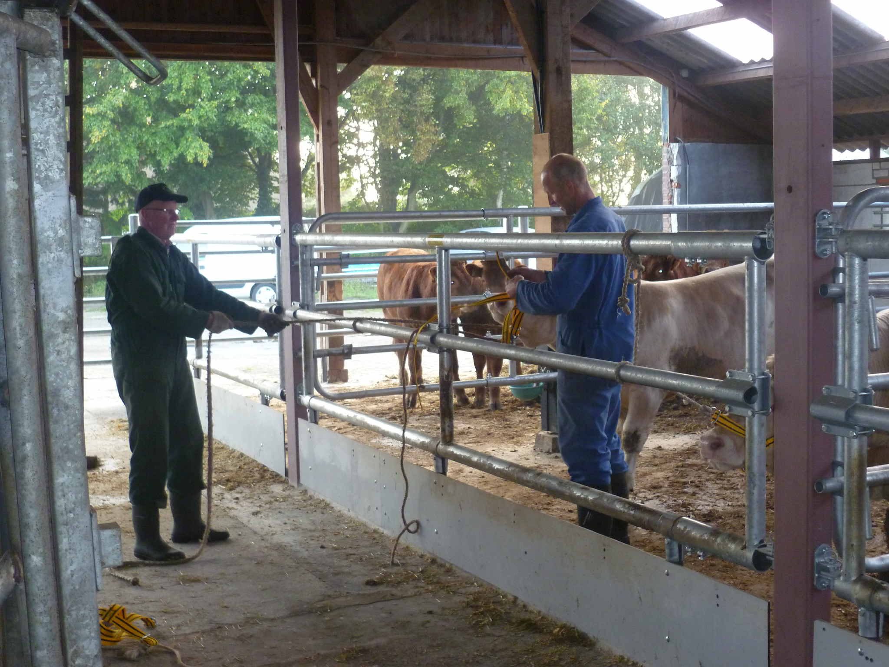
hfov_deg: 39.7
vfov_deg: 30.3
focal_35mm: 48
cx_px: 444
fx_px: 1233
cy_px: 334
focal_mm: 8.6
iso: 320
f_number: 3.5
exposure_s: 1/40
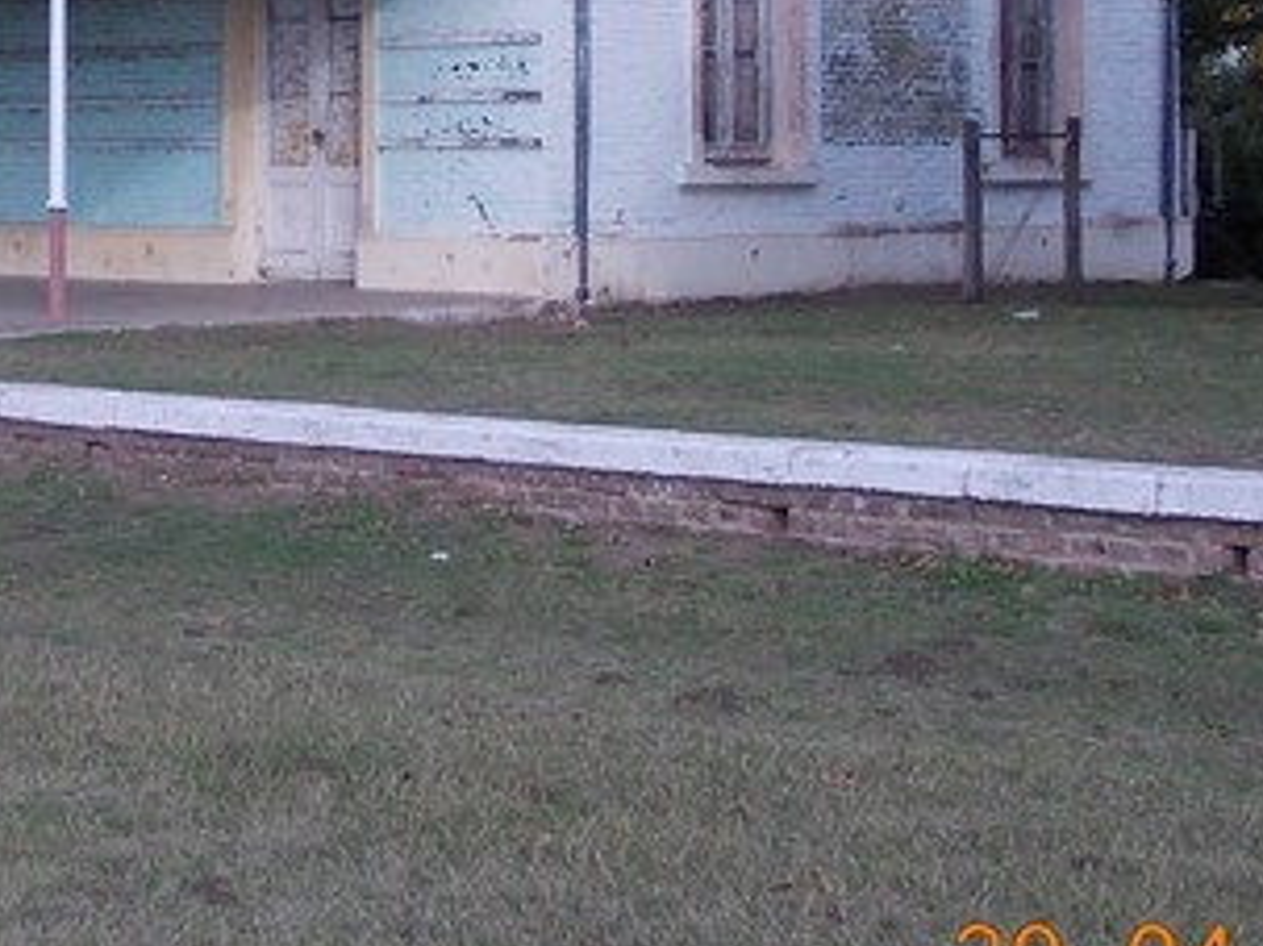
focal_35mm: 96
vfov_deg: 15.2
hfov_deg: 20.0
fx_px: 3501
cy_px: 50
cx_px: 92
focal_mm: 5.3
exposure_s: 1/250
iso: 80
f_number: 6.2
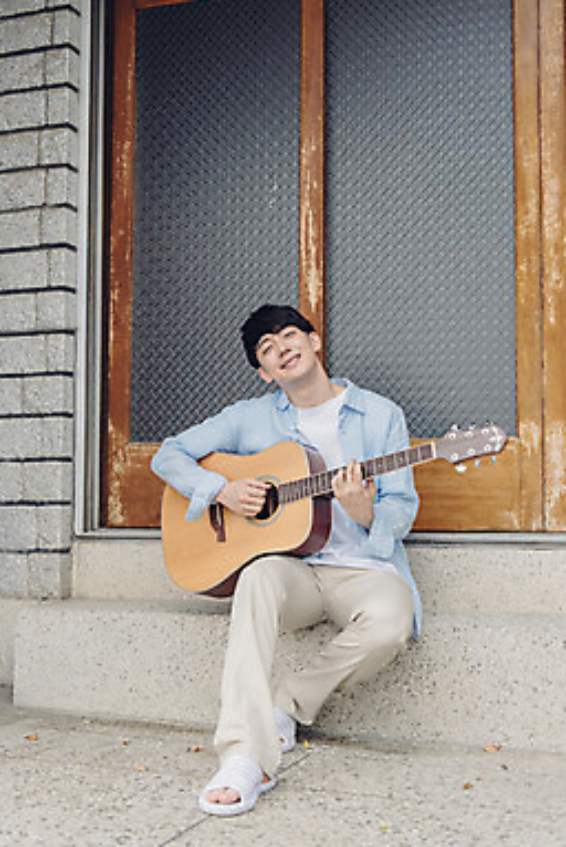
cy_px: 433
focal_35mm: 48
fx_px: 1130
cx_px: 282
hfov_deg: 28.1
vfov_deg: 41.1
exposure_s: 1/1250
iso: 400
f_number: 3.2
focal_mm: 46
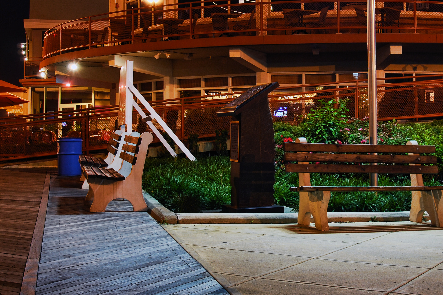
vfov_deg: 23.2
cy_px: 82
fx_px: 714
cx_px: 306
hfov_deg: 34.1
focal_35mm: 58
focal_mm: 24
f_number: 5.6
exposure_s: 3
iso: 100
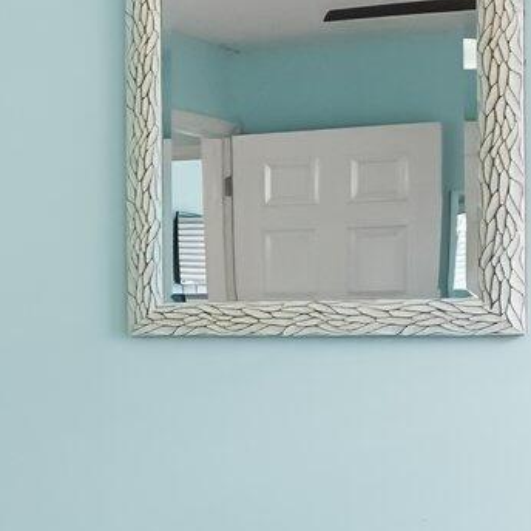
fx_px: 1588
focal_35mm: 92
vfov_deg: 19.0
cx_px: -755
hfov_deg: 13.6
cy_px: 310
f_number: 10
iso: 12800
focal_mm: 18.1
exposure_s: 1/20
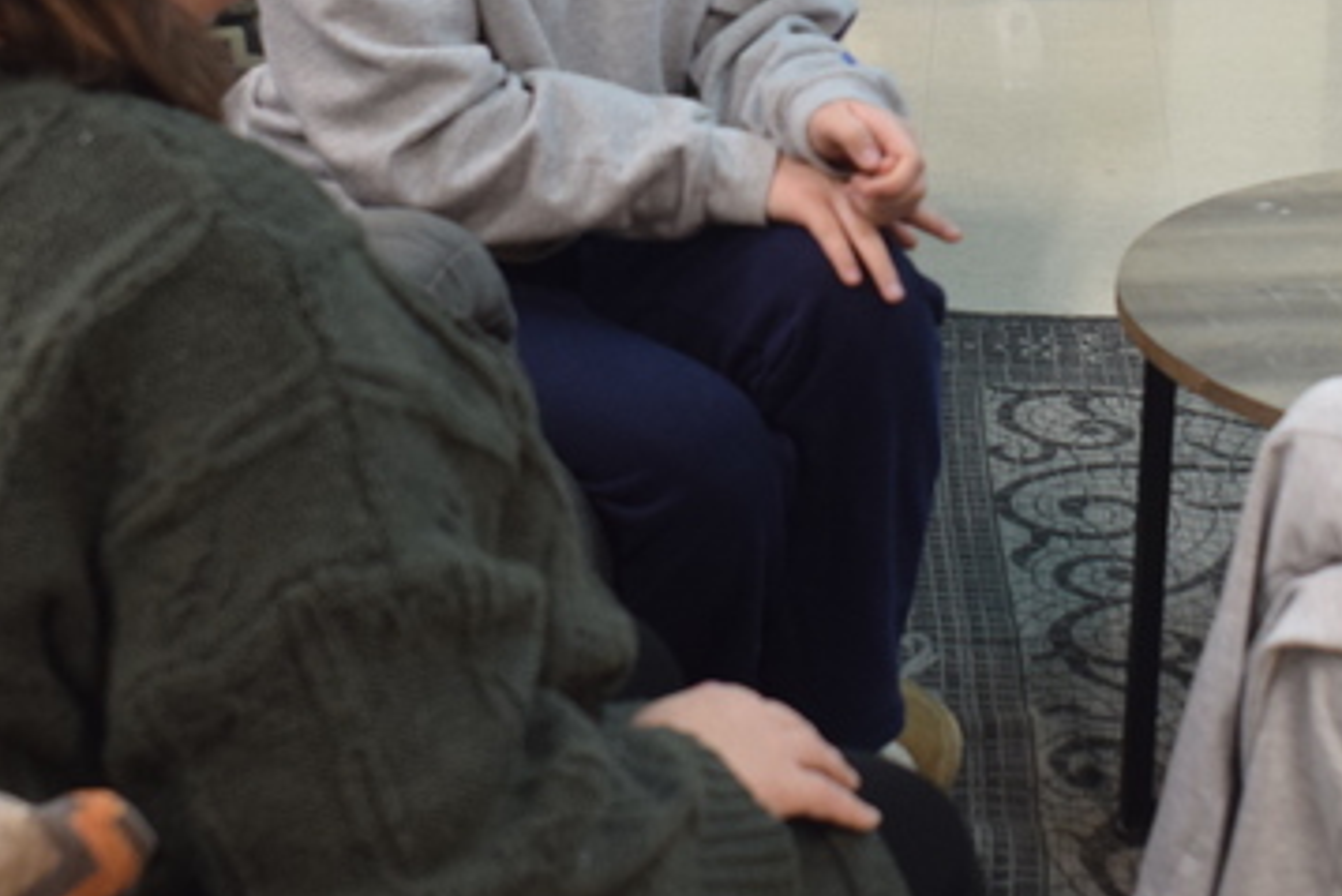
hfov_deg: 19.7
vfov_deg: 13.2
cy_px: 99
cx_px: 941
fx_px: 3841
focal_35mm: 103
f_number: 3.2
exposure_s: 1/60
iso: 800
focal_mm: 24
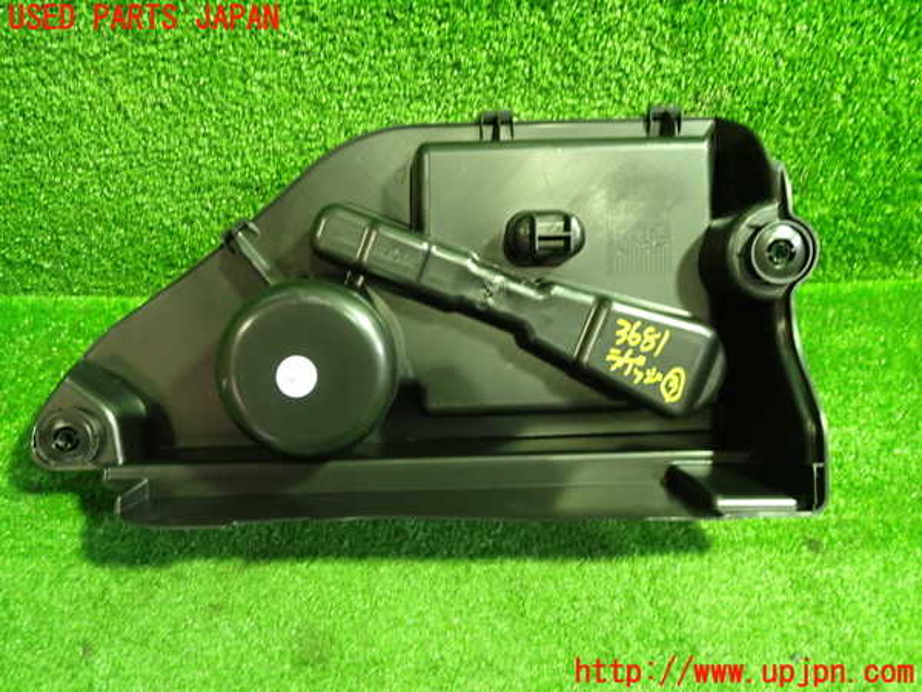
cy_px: 346
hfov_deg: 60.0
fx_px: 799
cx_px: 461
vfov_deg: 46.8
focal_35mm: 30
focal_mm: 5.4
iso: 800
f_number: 2.3
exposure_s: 1/30
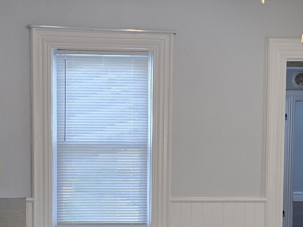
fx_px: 595
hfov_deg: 28.3
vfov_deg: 21.4
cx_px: 92
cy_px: 181
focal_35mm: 68
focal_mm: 6.3
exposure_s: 1/120
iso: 125
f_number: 1.7
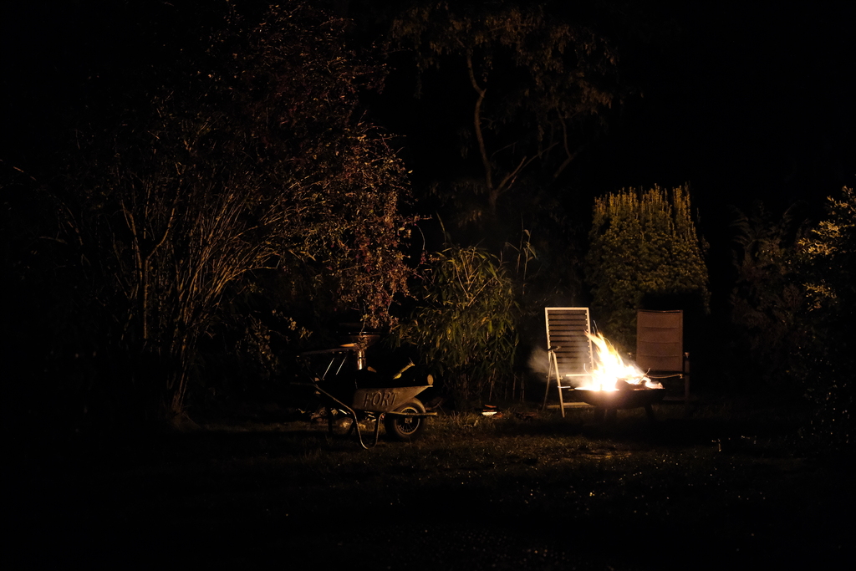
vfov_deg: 32.6
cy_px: 286
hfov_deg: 47.4
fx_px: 975
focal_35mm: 41
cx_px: 428
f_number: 1.2
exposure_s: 1/7
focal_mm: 27
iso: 12800
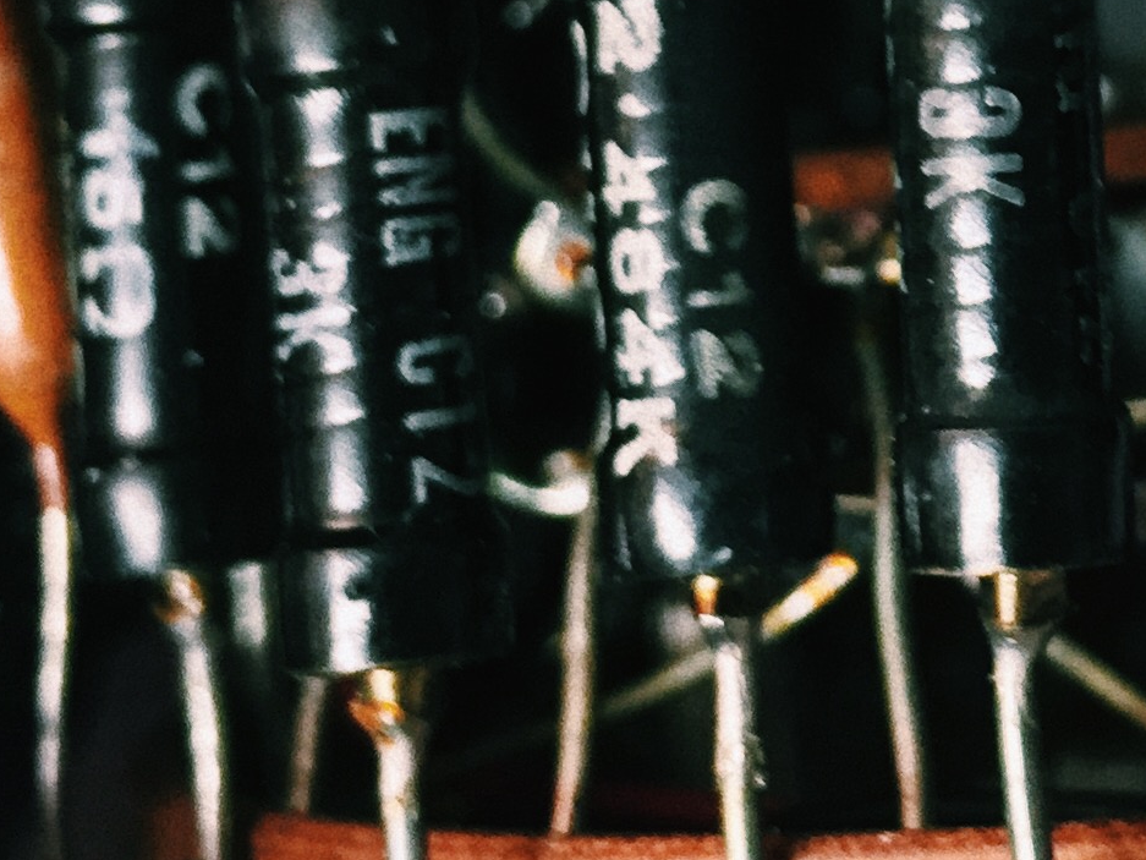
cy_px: -4
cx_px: 1296
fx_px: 3344
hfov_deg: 18.6
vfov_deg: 14.4
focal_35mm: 101
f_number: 2.2
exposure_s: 1/20
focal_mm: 4.15
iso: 250
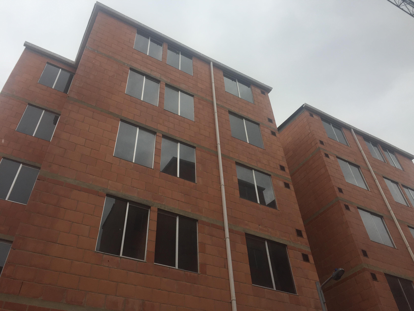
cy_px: 156
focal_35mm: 29
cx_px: 207
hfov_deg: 61.7
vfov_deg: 48.2
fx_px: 347
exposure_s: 1/3049
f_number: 2.2
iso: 32
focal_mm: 4.15
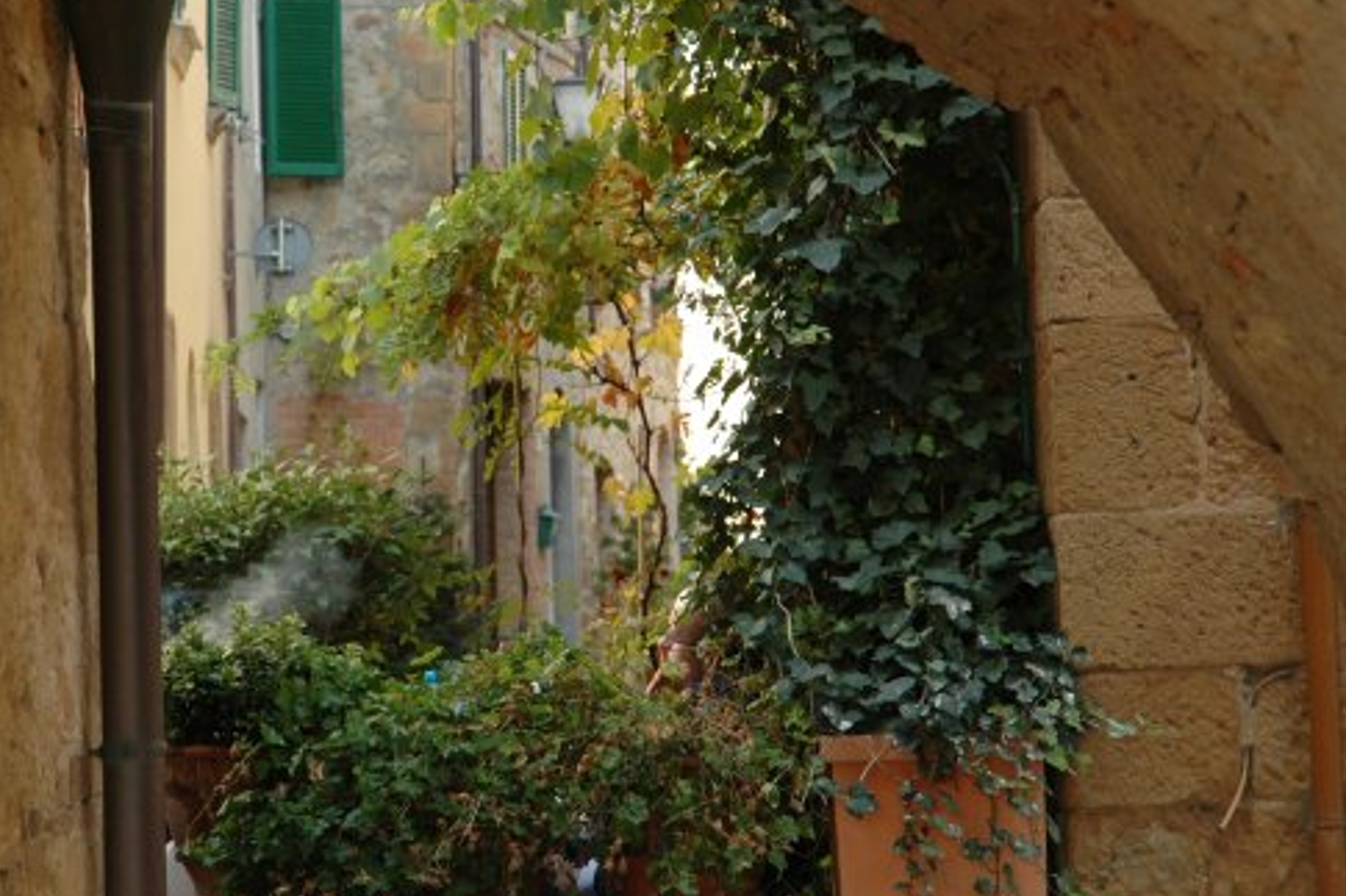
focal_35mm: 156
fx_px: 5830
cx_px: 502
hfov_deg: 13.2
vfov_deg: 8.8
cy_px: 358
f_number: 5.6
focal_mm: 70
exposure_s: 1/125
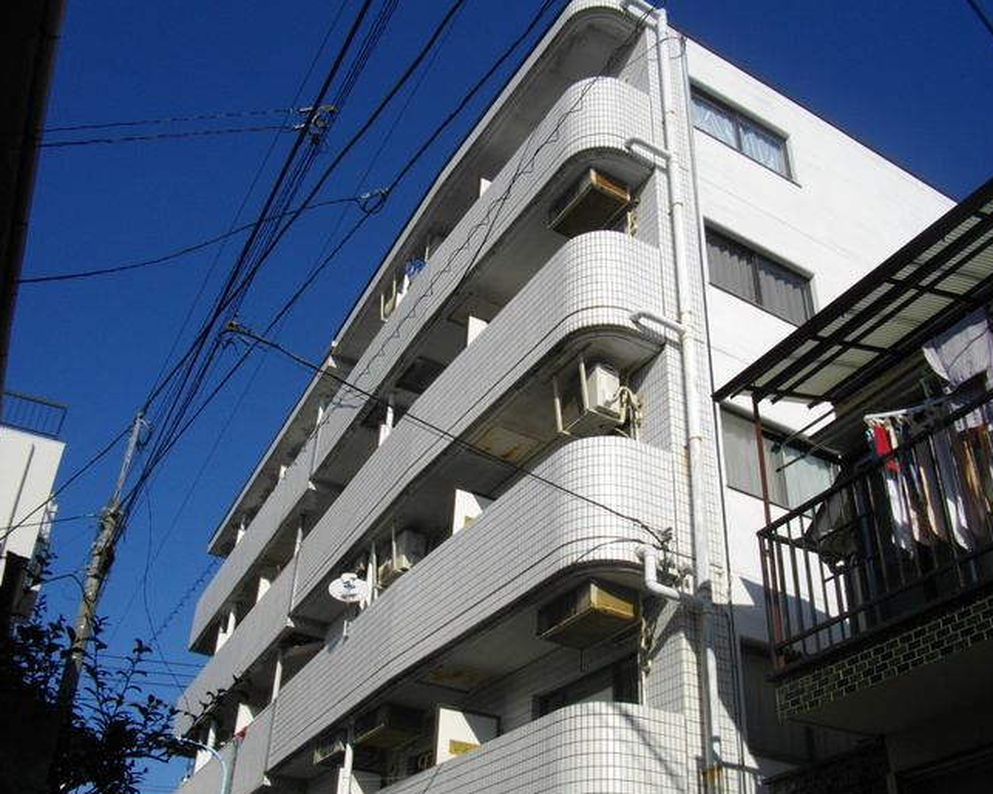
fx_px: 999
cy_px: 402
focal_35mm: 34
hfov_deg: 52.8
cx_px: 537
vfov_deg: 43.3
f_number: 5.5
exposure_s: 1/640
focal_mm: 5.7
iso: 100
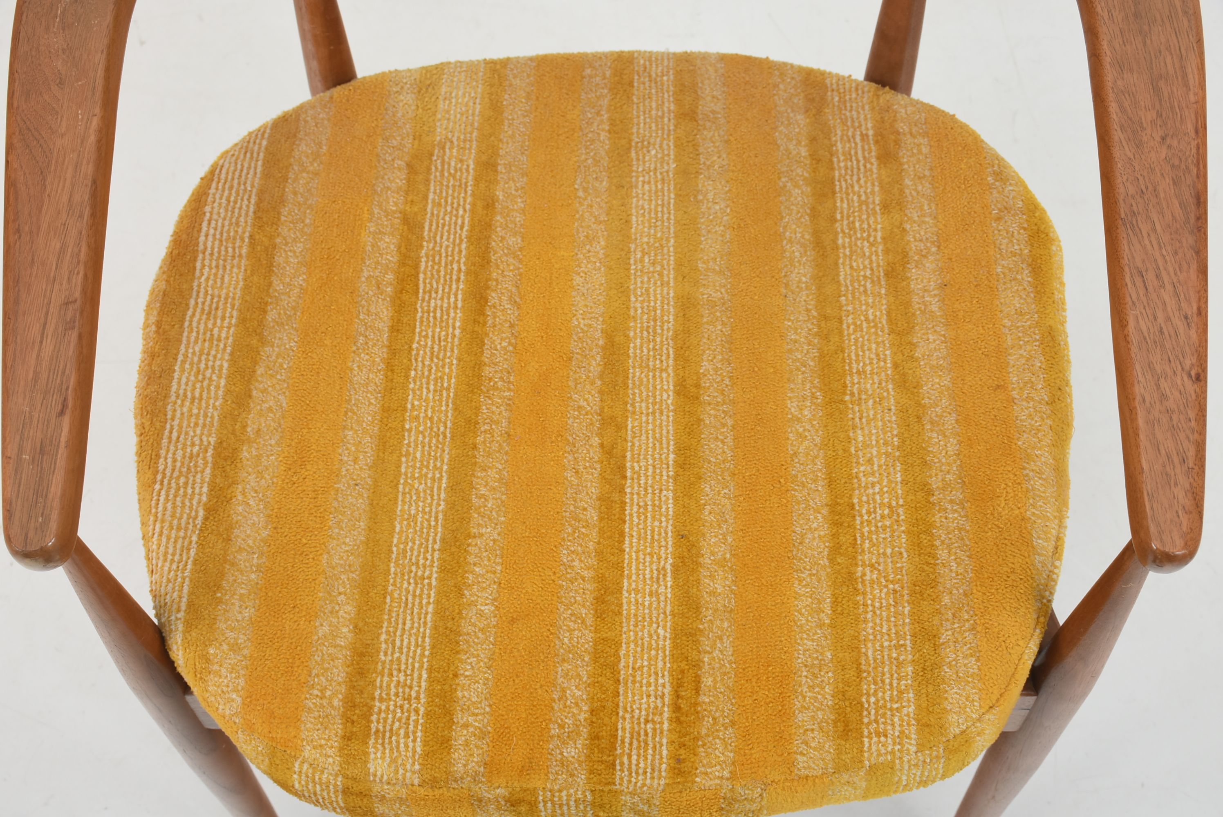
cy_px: 408
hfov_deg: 38.9
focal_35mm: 51
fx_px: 1734
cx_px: 612
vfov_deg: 26.5
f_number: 9
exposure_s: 1/160
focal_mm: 34
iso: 200
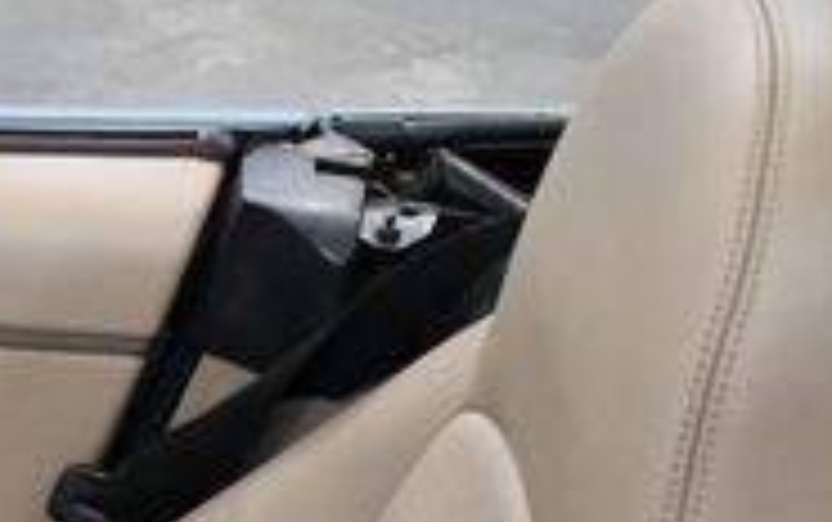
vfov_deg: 9.8
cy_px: 914
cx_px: -328
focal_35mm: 127
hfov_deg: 15.4
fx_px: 2882
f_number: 3.5
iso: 1800
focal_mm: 18
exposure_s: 1/125
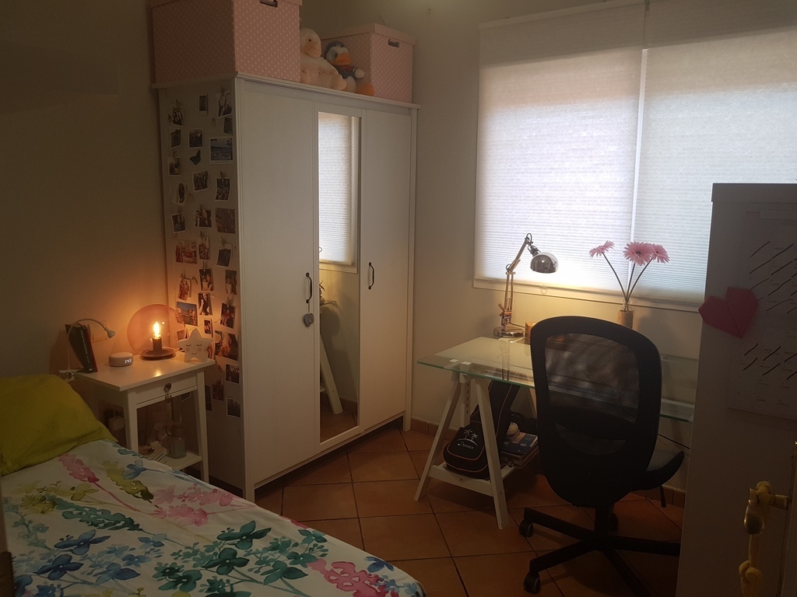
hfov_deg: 67.3
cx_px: 398
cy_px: 298
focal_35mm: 26
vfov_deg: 53.1
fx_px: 599
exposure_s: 1/100
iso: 100
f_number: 1.7
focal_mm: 4.2
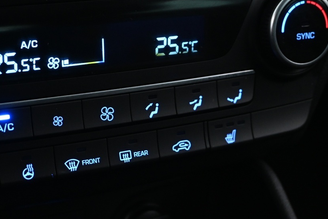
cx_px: 91
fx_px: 647
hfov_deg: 28.1
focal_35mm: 71
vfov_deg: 19.2
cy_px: 93
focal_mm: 24
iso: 1600
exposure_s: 1/10
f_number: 4.2
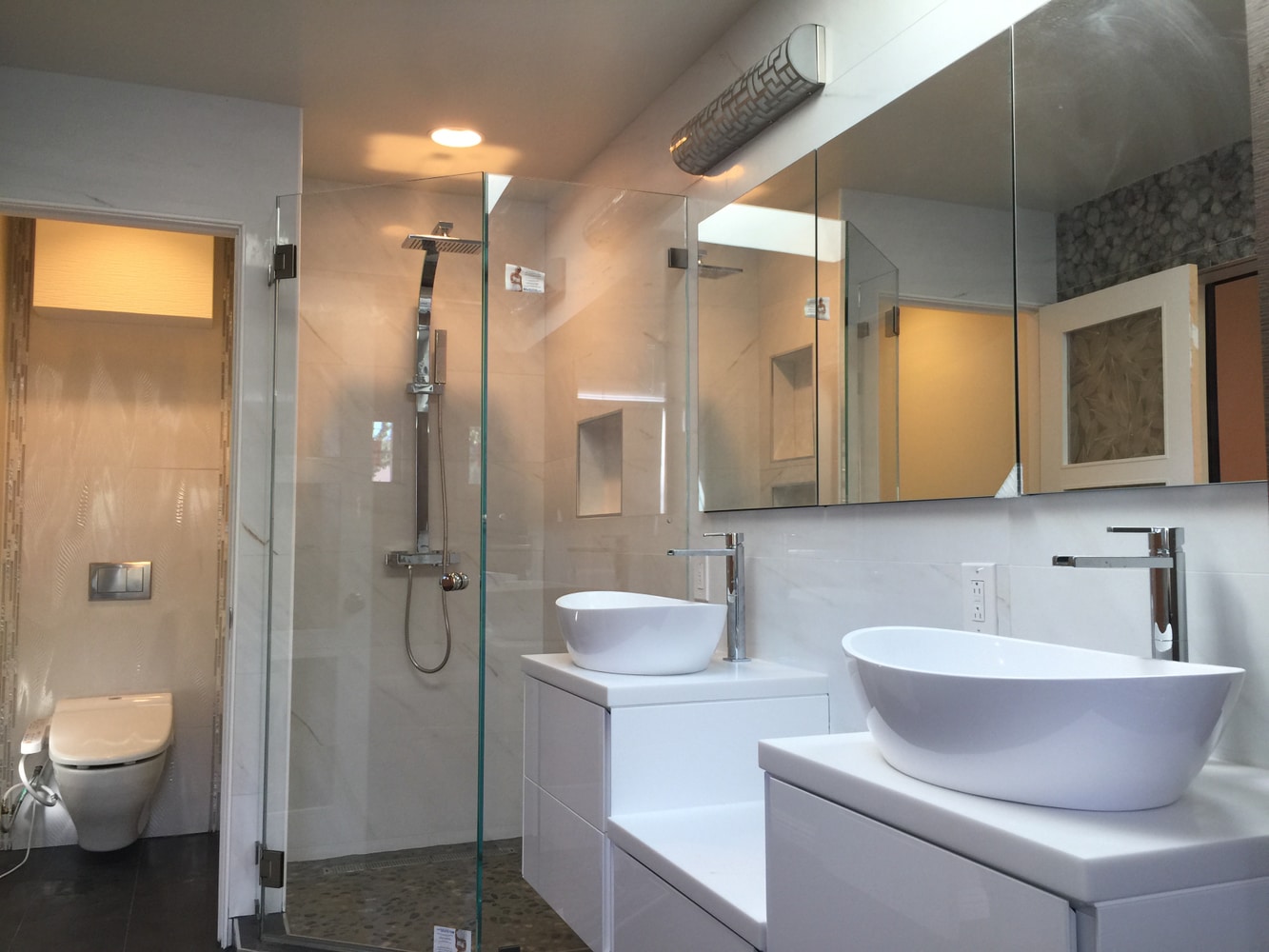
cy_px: 476
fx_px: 1063
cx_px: 634
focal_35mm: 29
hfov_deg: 61.7
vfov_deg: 48.2
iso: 32
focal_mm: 4.15
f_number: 2.2
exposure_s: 1/30
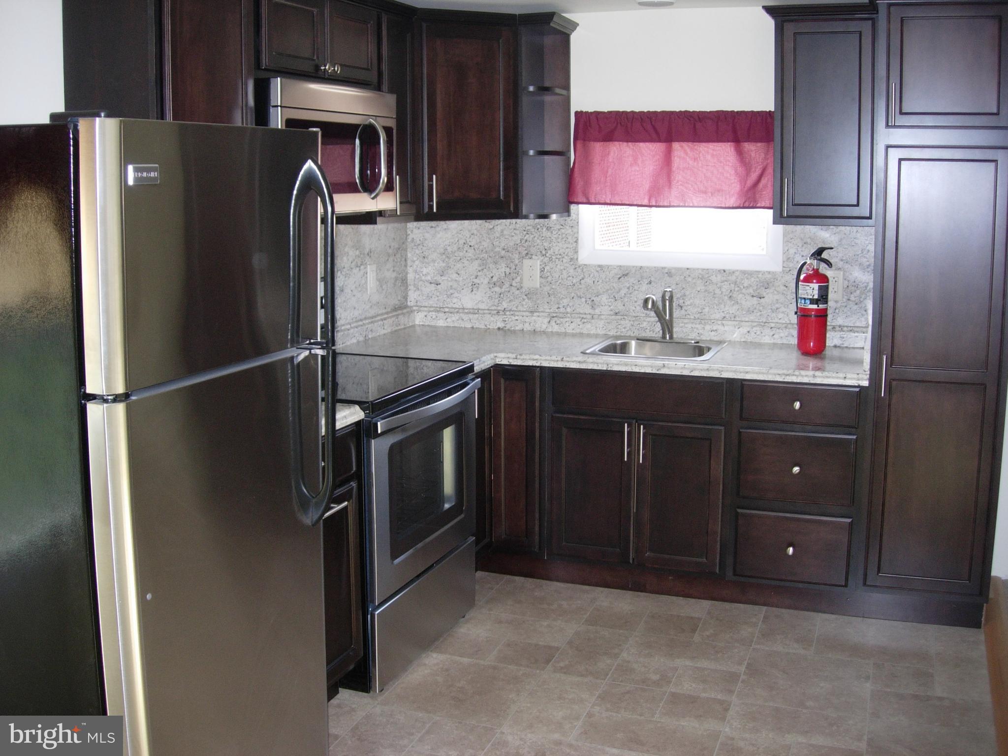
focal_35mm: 38
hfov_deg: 49.0
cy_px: 378
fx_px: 1107
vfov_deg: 37.7
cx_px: 504
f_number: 2.8
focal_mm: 7.8
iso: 86
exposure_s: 1/34.8
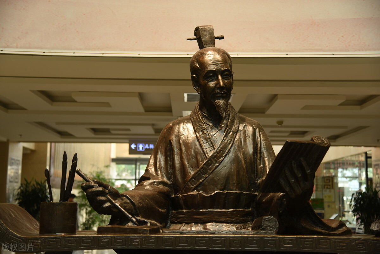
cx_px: 190
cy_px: 127
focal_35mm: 55
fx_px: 581
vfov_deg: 24.6
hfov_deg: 36.2
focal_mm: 55
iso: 250
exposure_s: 1/30
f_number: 4
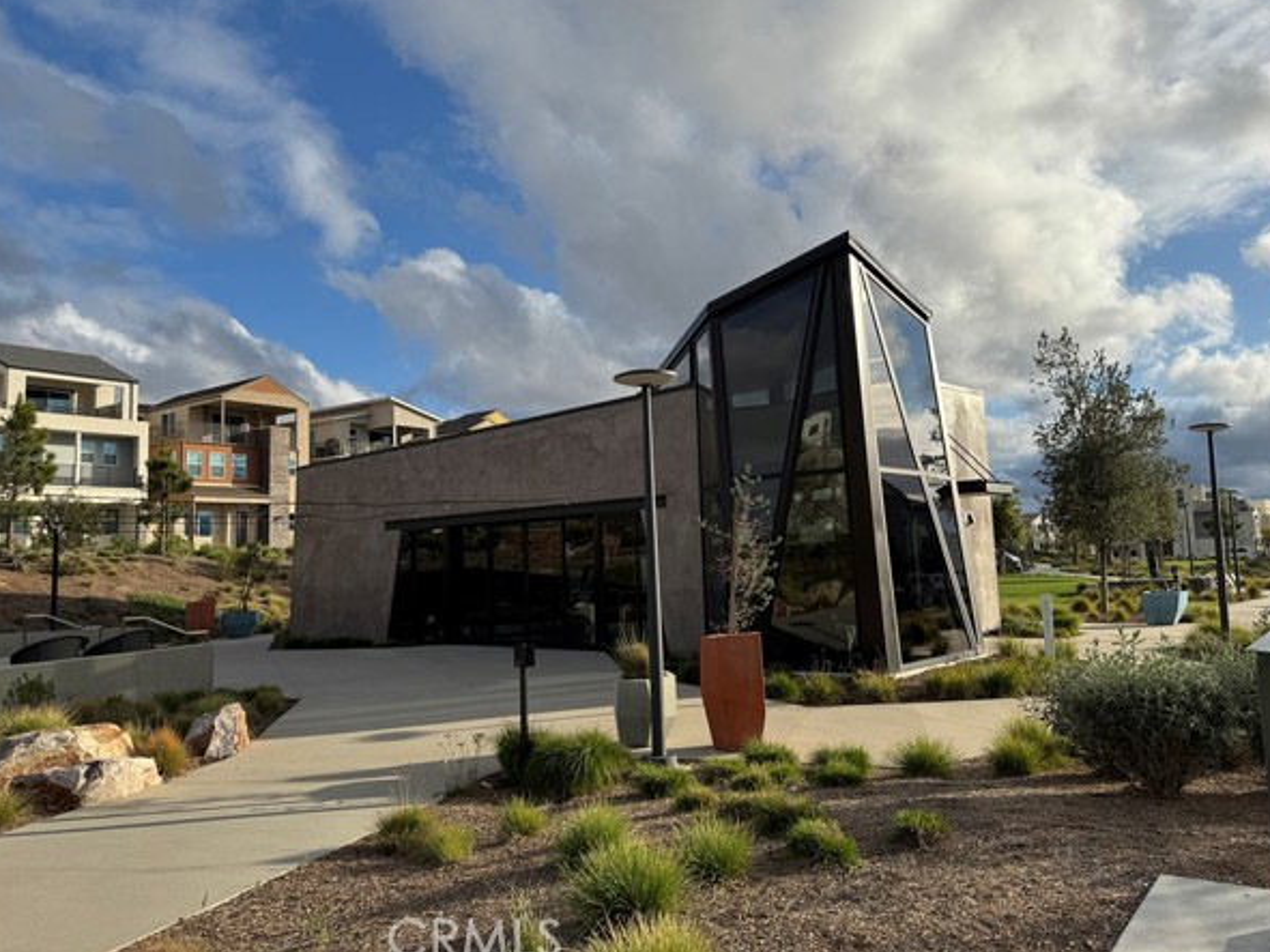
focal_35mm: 26
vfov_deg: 53.0
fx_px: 954
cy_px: 453
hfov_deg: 67.3
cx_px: 666
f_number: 1.78
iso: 80
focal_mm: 6.76
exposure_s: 1/5814
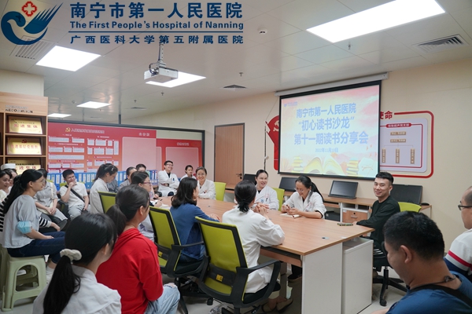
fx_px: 315
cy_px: 157
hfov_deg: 73.7
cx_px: 236
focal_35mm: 24
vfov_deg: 53.1
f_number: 4
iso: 1250
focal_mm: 24
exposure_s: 1/160
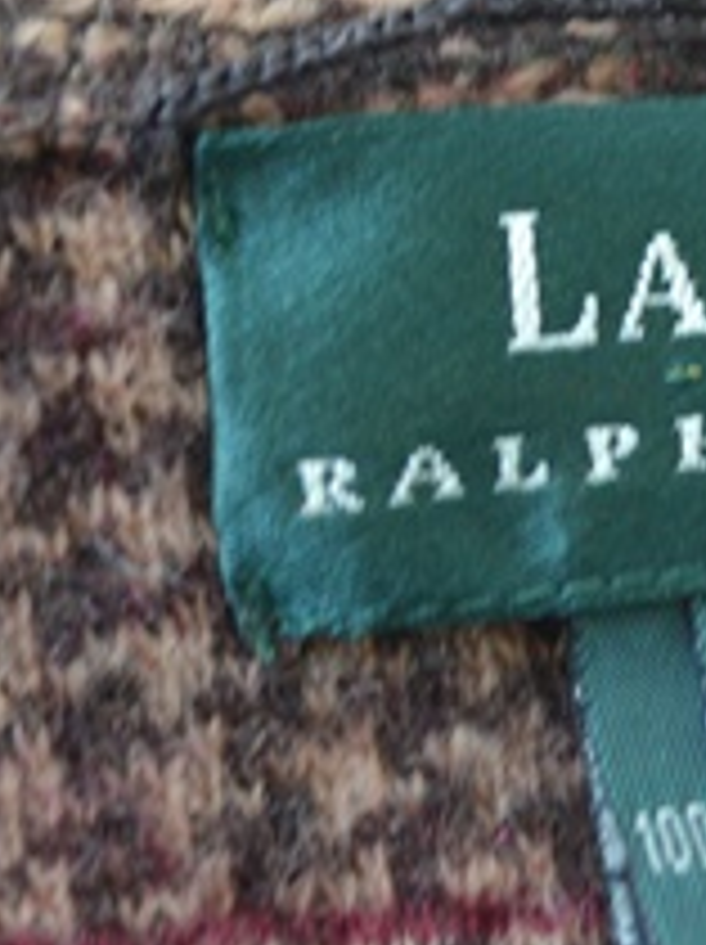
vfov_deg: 14.9
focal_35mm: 132
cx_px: 540
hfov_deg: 11.2
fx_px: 3597
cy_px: 346
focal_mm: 32
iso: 800
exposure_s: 1/60
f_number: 4.8
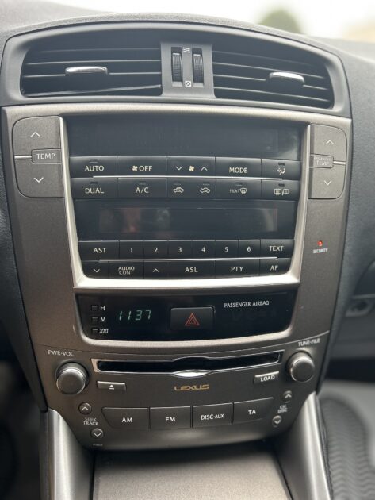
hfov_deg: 53.1
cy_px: 250
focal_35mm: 26
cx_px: 188
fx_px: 375
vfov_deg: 67.3
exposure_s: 1/198
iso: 50
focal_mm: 5.7
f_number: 1.5
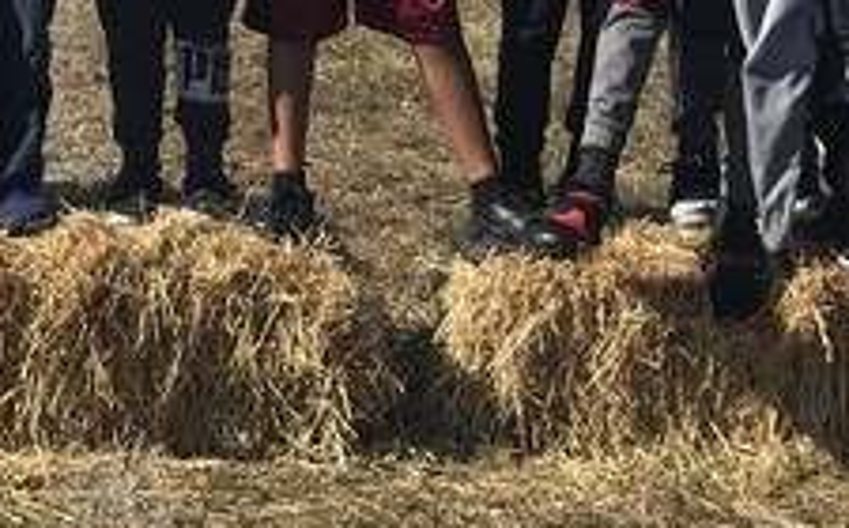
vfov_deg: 16.7
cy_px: -143
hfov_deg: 27.1
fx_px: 1710
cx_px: 121
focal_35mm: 74
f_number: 1.8
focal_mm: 3.99
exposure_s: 1/2457
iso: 20
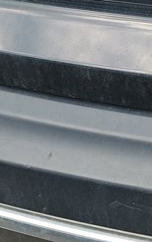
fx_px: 828
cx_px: 299
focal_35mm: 125
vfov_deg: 15.0
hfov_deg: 9.8
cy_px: -161
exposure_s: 1/234
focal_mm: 6.7
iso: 50
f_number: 1.8
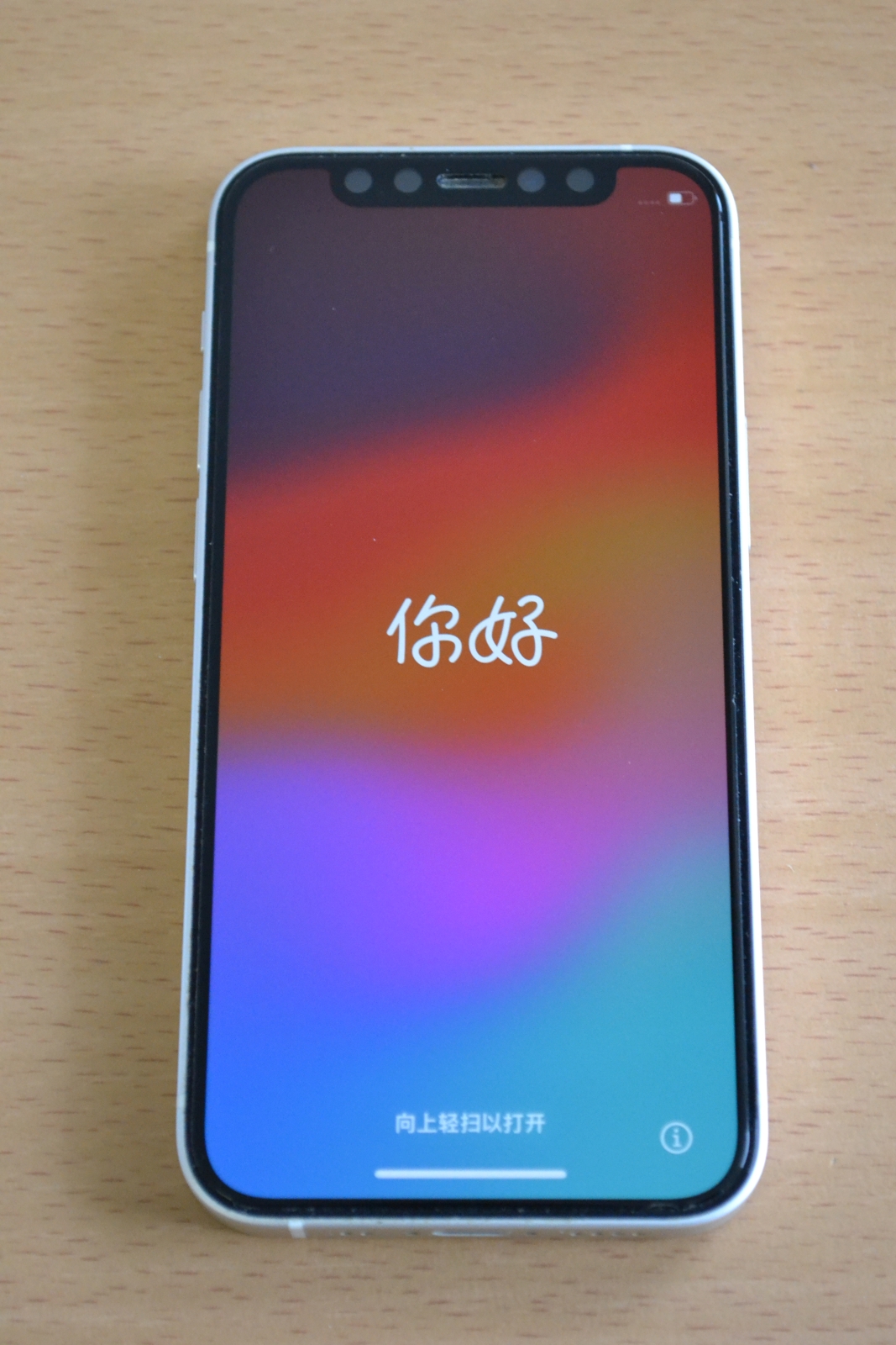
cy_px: 672
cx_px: 448
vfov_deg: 26.0
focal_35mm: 78
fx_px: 2911
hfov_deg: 17.5
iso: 3200
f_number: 5.6
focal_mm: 52
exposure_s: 1/60
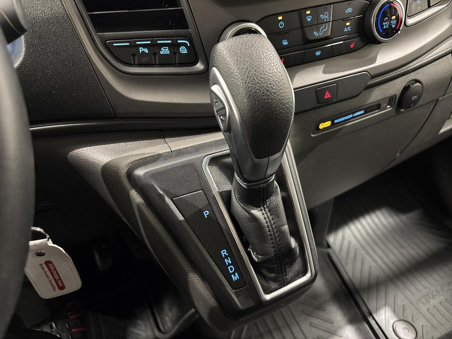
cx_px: 226
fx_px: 339
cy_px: 170
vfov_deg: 53.1
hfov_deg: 67.3
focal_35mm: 26
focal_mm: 5.96
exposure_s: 1/30
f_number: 1.6
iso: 640
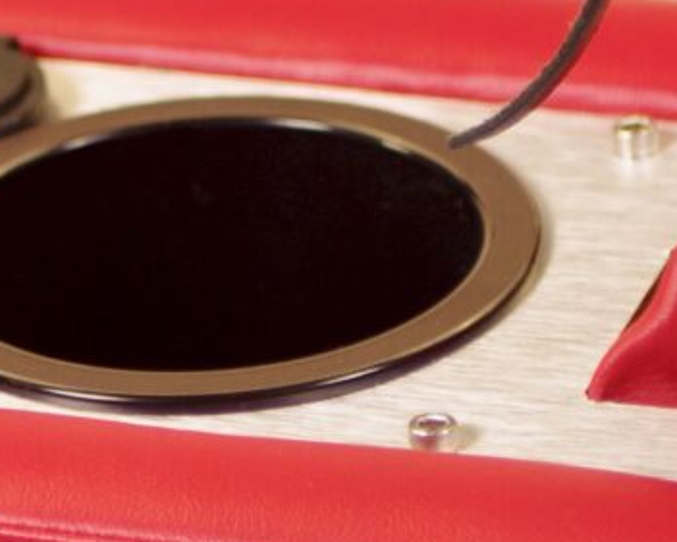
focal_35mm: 399
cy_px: 283
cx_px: 220
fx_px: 7998
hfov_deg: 4.8
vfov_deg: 3.9
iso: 320
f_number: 2.8
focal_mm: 65
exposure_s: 1/160
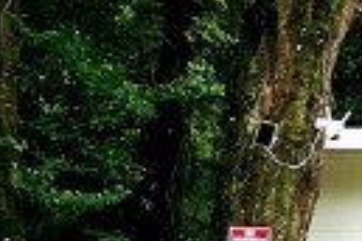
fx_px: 2152
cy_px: 202
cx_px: 1395
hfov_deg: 7.3
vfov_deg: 6.4
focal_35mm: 214
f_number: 1.5
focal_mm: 5.7
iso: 50
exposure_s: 1/1326
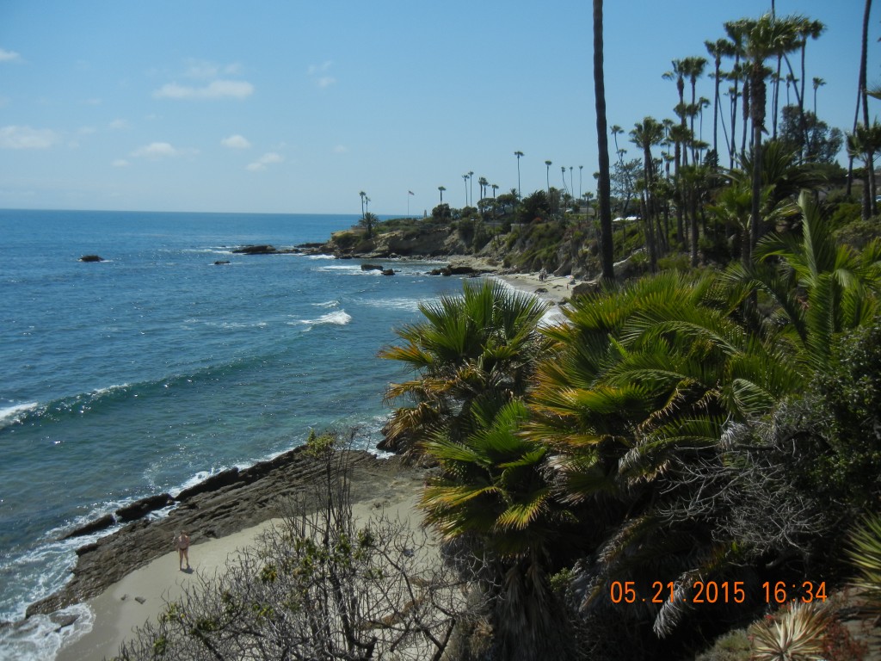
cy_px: 330
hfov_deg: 60.0
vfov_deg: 46.8
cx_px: 440
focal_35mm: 30
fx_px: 764
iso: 160
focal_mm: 5.4
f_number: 7
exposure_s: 1/758
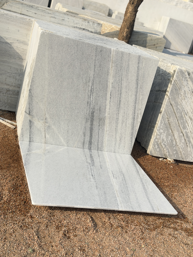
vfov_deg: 39.7
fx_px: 357
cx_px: 96
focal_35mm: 48
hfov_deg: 30.3
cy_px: 128
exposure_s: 1/6024
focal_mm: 6.76
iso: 64
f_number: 1.78
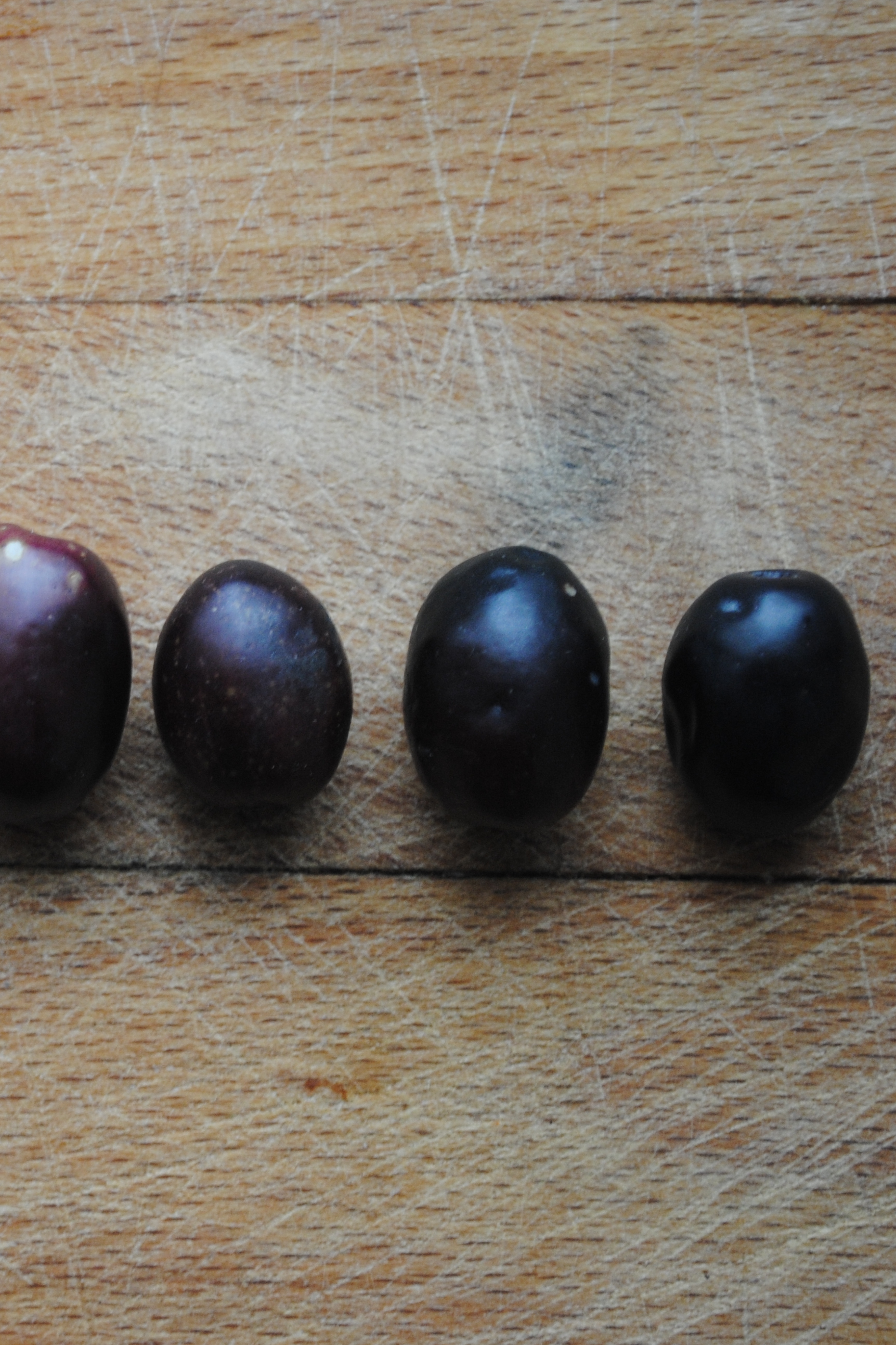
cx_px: -92
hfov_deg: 12.5
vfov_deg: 18.9
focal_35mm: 108
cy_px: 674
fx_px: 4032
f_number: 5.6
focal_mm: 48
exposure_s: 1/25
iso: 400
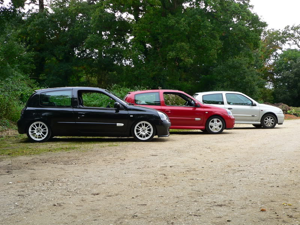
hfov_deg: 37.5
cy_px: 112
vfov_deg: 28.6
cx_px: 150
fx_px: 442
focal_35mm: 51
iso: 80
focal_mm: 8.5
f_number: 2.8
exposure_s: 1/60
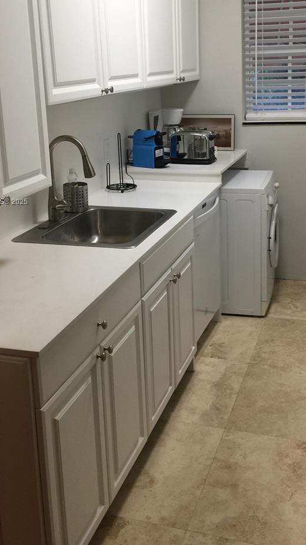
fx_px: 592
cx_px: 185
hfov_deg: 28.9
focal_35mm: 41
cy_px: 202
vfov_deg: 48.9
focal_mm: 4.15
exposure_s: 1/15
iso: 32
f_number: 2.2
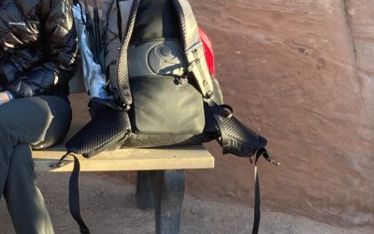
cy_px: 77
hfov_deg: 25.7
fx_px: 775
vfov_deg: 17.1
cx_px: -3
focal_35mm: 76
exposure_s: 1/121
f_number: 1.8
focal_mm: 3.99
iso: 40
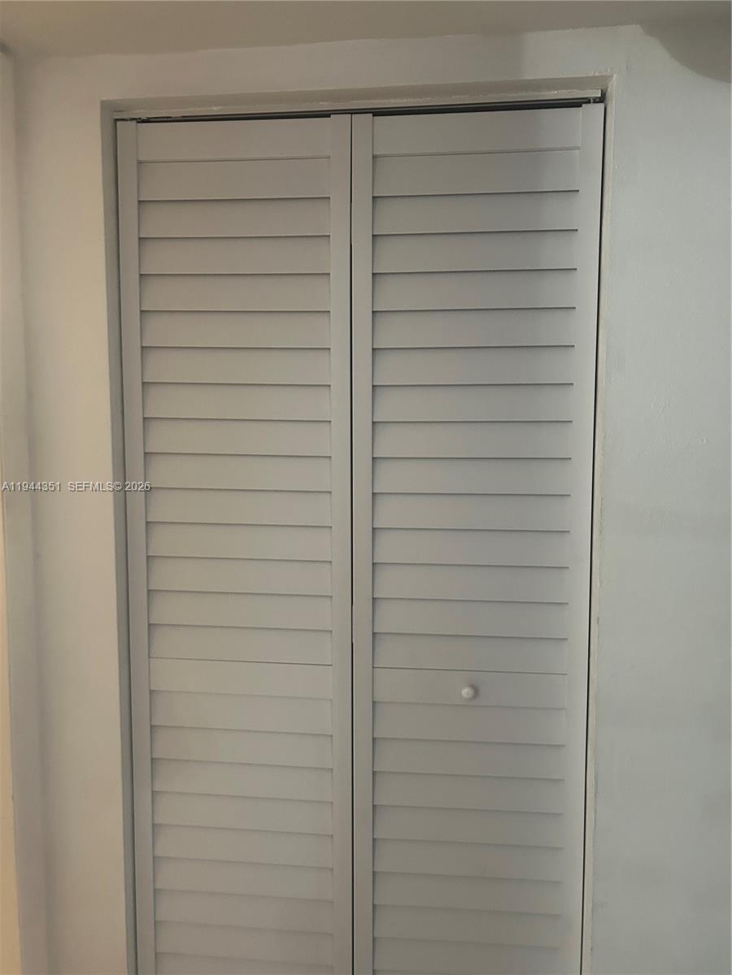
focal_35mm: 26
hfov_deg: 53.1
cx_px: 366
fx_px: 733
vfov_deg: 67.3
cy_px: 488
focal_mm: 5.7
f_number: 1.5
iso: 400
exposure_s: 1/40
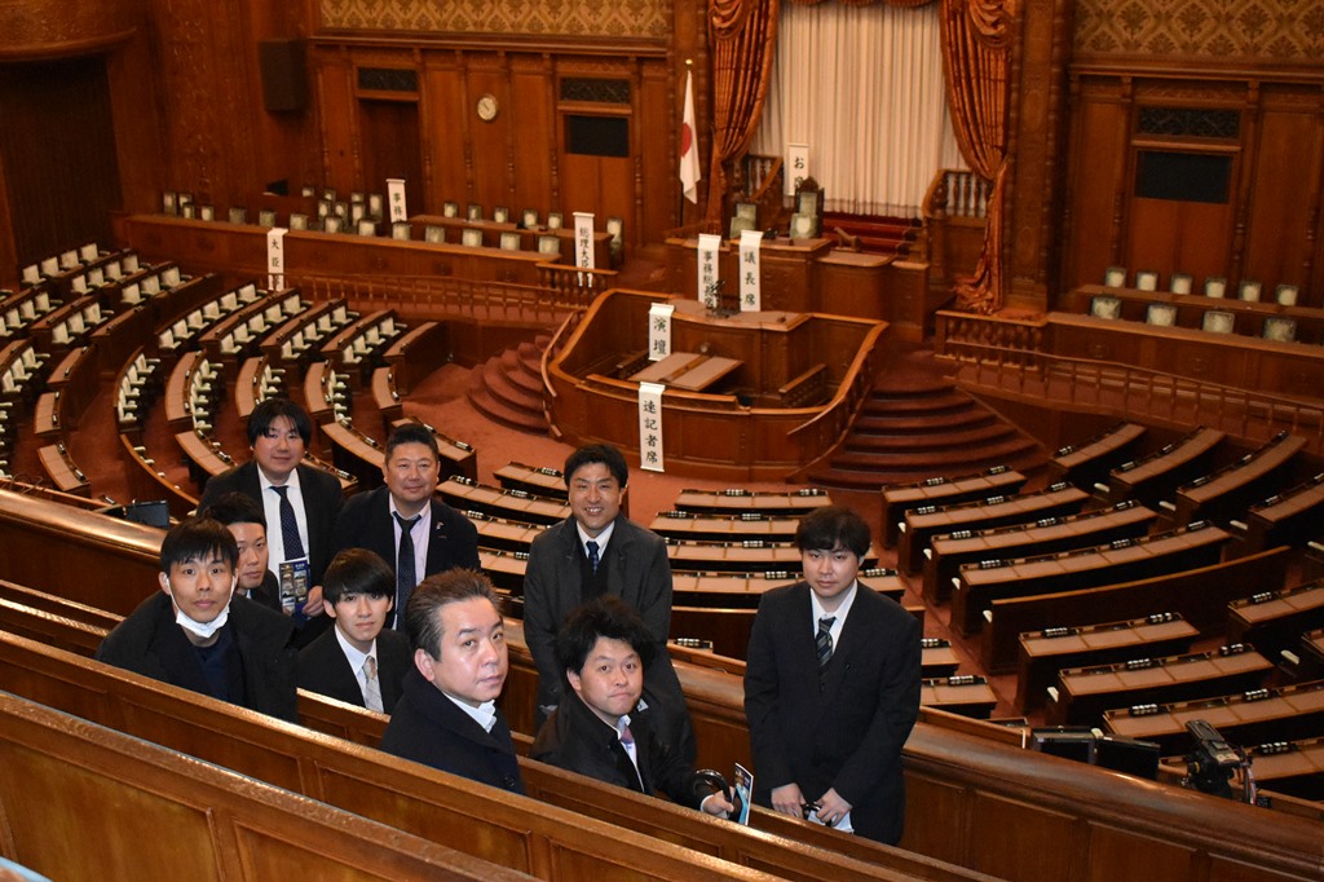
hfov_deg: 51.3
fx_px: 1379
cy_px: 441
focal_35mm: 38
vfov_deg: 35.5
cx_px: 662
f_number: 4
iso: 5600
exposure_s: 1/60
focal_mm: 25
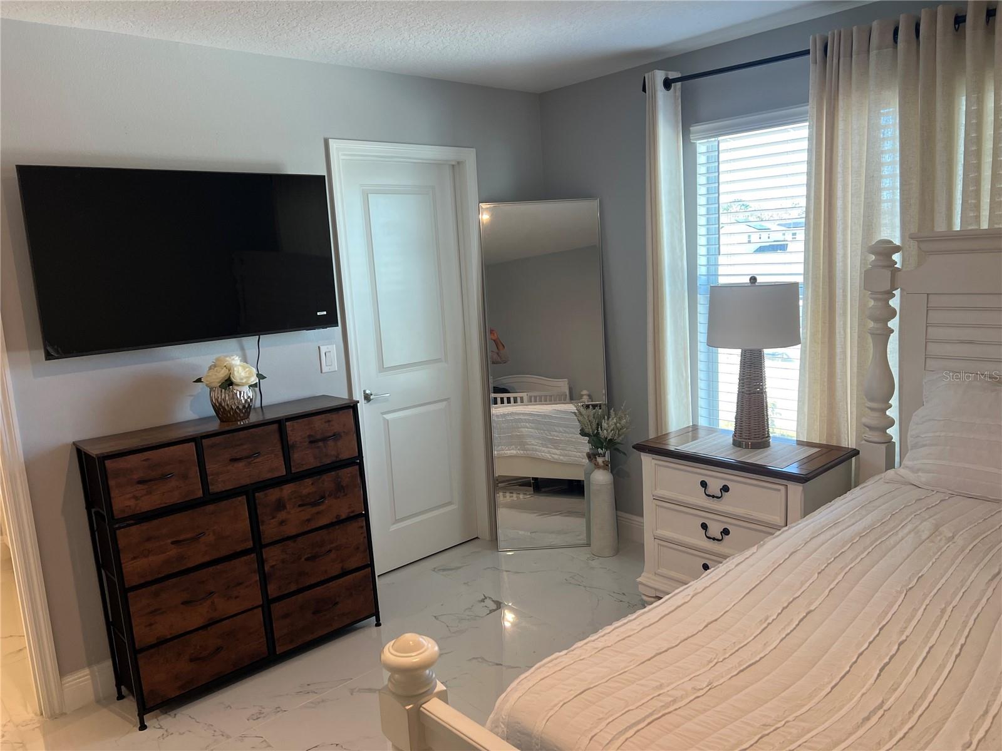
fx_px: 753
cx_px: 501
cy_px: 376
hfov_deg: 67.3
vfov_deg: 53.1
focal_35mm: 26
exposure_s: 1/120
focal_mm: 5.7
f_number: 1.5
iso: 80
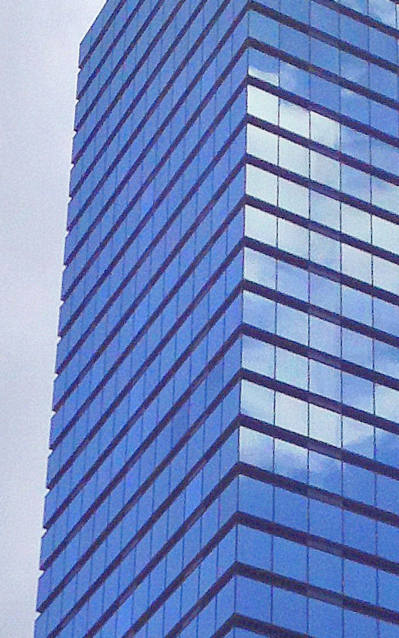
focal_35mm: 129
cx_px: 419
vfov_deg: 15.9
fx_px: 2245
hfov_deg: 10.1
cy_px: 615
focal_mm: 4.13
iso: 50
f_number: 2.4
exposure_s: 1/5435
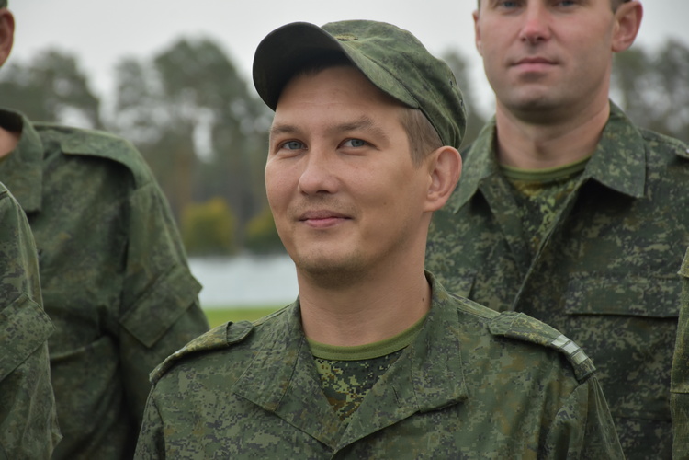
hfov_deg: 11.8
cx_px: 344
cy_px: 230
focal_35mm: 174
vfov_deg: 7.9
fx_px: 3330
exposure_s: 1/200
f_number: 7.1
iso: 800
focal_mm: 116
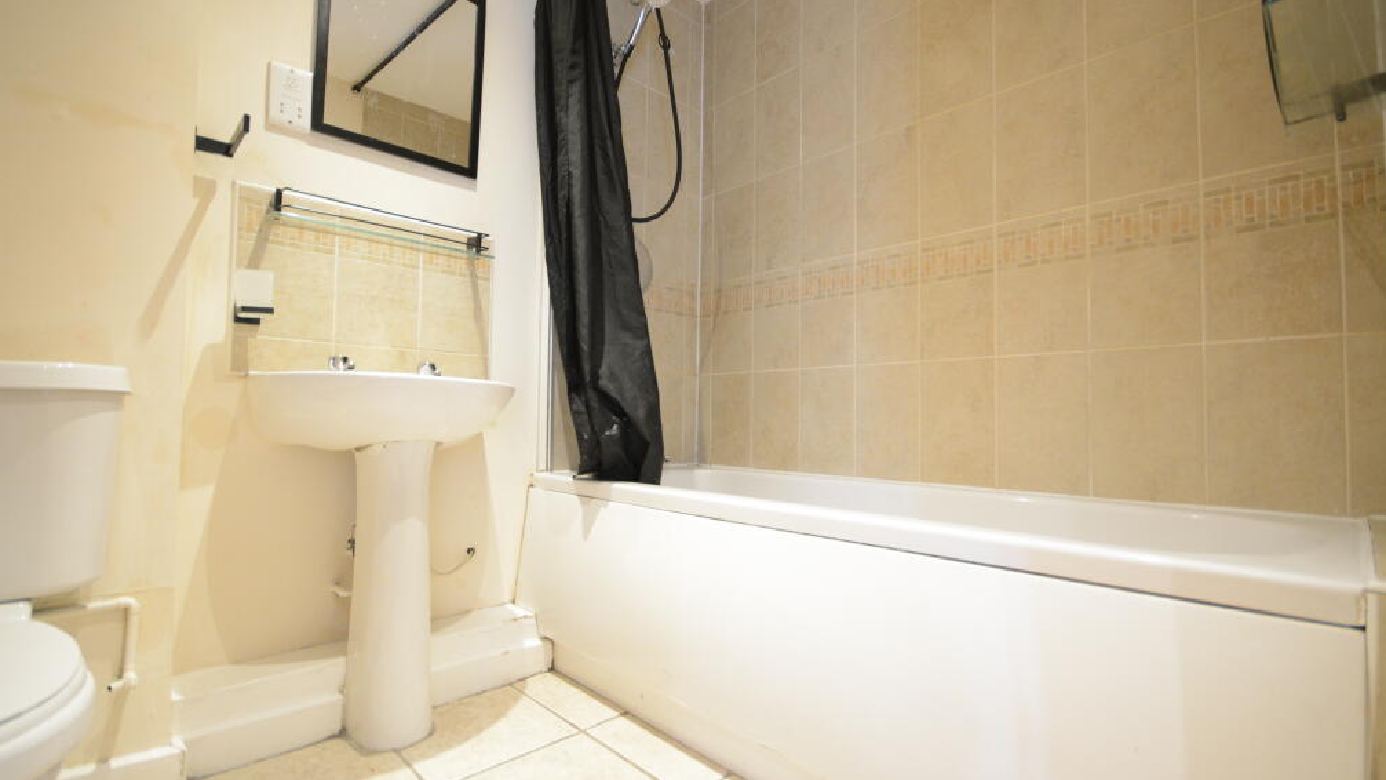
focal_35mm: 16
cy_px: 384
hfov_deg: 99.4
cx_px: 687
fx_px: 588
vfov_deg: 67.1
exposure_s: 1/15
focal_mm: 10
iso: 1600
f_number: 4
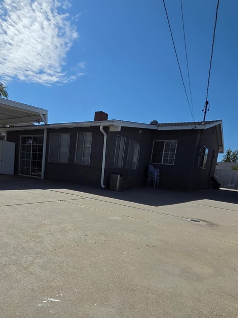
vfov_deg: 77.5
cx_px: 83
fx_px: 193
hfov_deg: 62.1
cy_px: 200
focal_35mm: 21
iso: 50
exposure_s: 1/5883
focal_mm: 2.2
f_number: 2.2
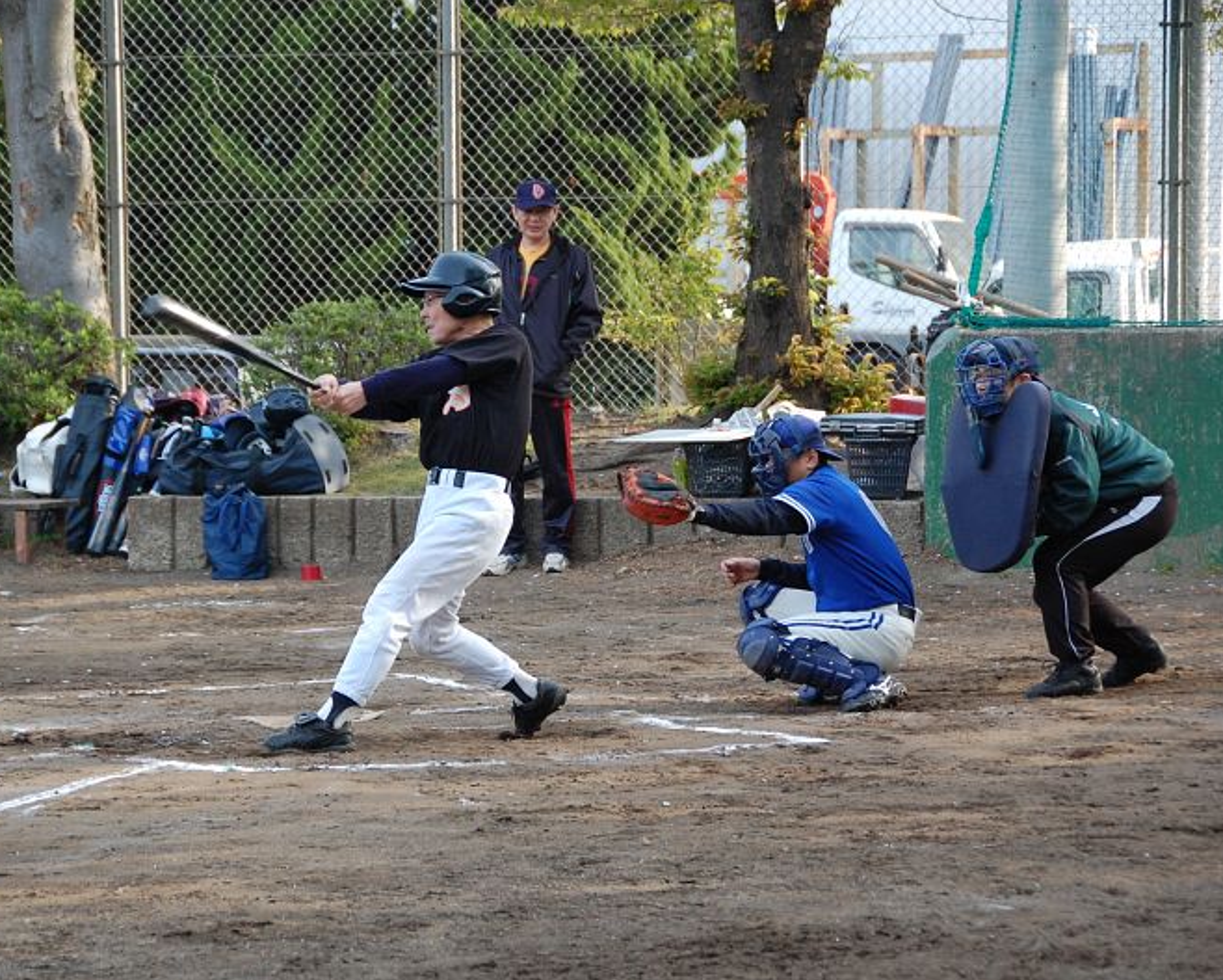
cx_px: 509
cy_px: 491
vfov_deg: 11.0
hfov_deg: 13.7
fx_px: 5070
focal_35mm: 140
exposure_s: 1/500
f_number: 5.3
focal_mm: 82
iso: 800
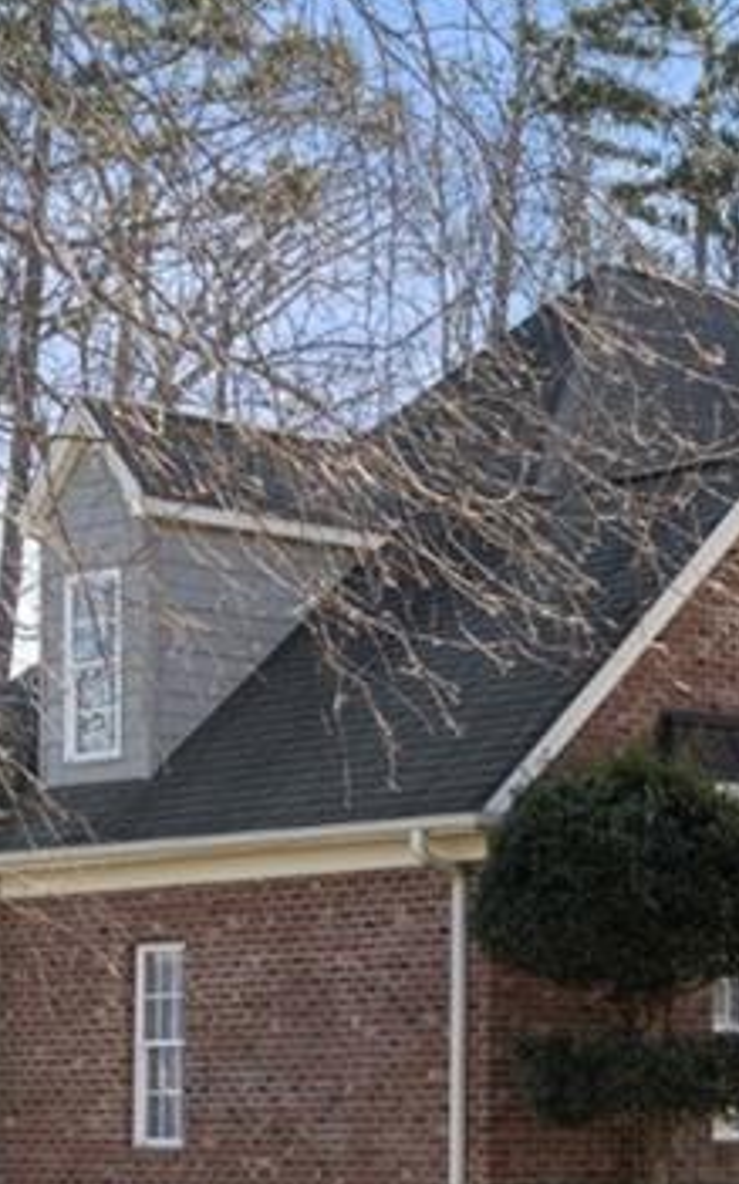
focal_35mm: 113
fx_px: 3646
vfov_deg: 18.4
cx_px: 914
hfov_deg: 11.3
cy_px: 779
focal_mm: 38
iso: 320
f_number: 7.1
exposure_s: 1/320
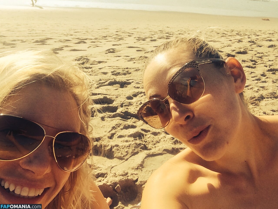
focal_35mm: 33
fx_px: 265
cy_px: 104
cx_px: 139
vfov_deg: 42.9
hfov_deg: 55.4
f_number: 2.4
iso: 50
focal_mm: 2.15
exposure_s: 1/1393
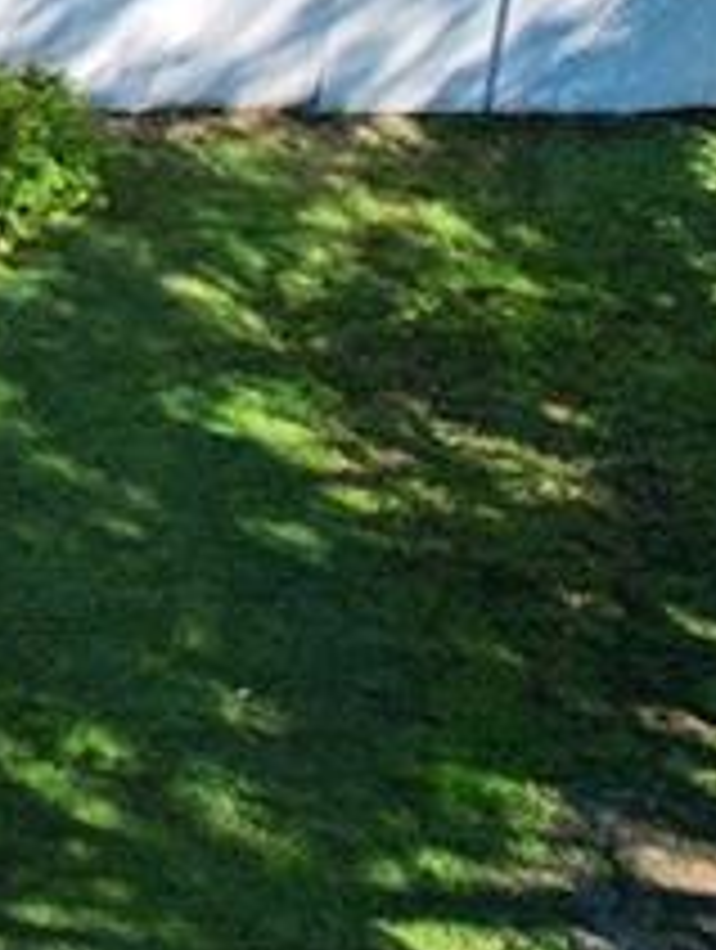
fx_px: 4399
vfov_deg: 12.1
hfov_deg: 8.3
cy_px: -162
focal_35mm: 160
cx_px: -1207
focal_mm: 8.38
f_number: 2.4
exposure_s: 1/2000
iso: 110
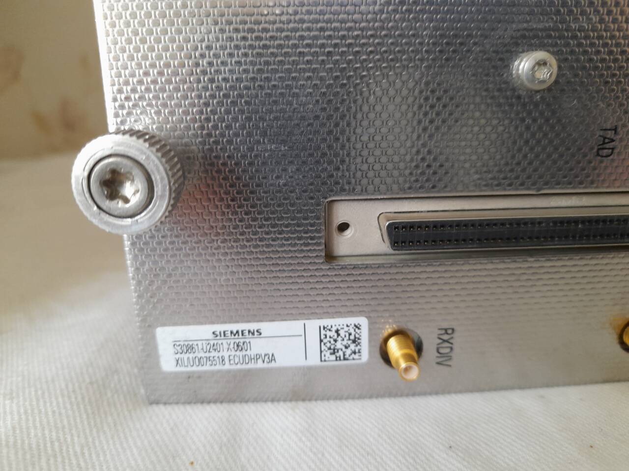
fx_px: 454
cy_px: 236
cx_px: 314
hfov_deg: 69.4
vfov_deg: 54.9
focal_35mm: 25
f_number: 2
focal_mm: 4.6
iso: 250
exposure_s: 1/50
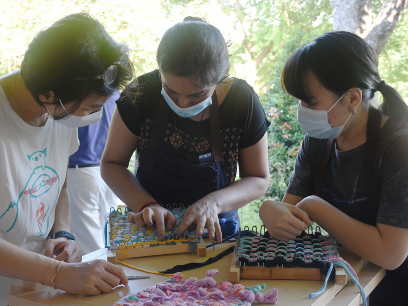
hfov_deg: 38.9
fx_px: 577
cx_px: 198
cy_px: 154
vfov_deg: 29.7
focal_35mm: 49
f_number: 5.6
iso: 800
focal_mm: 30
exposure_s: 1/80
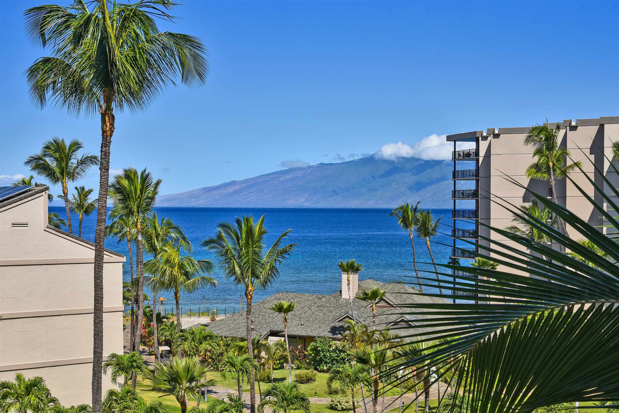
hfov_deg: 39.6
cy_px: 206
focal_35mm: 50
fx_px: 860
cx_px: 310
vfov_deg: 27.0
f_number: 13
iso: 100
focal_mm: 50
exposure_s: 1/200
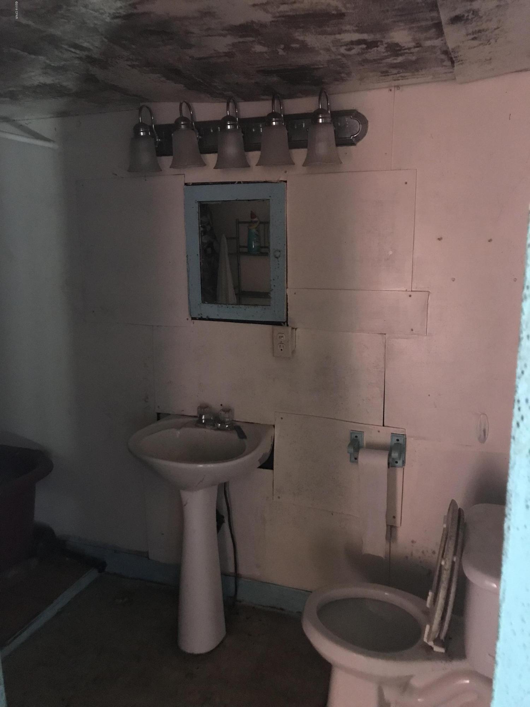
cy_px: 354
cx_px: 265
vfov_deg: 63.4
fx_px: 572
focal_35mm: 28
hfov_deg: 49.7
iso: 125
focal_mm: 3.99
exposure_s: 1/4
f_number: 1.8
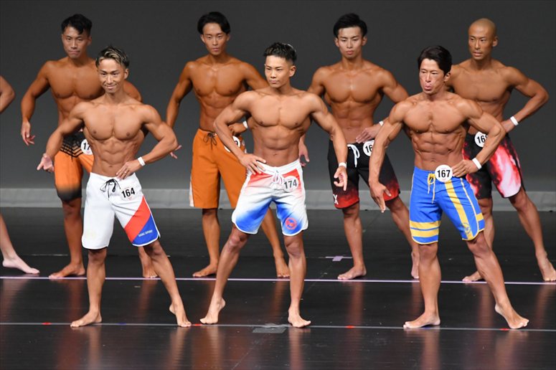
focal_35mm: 315
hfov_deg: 6.5
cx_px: 278
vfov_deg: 4.4
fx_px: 4863
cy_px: 185
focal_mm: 210
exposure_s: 1/400
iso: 4000
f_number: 5.6
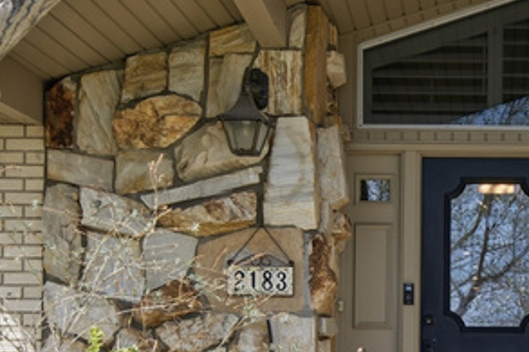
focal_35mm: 77
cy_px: 380
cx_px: 487
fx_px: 1131
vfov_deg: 17.2
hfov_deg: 25.4
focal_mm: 22
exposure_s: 1/1250
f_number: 9
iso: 250
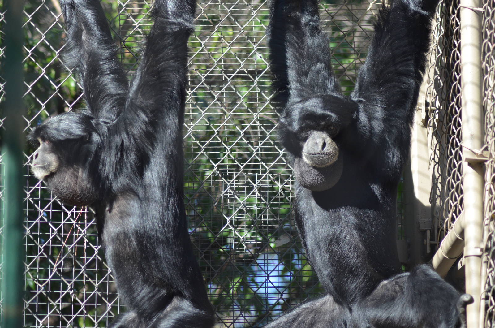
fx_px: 3190
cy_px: 164
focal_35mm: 232
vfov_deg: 5.9
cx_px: 248
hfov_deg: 8.9
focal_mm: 155
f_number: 4.5
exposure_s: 1/1000
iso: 800
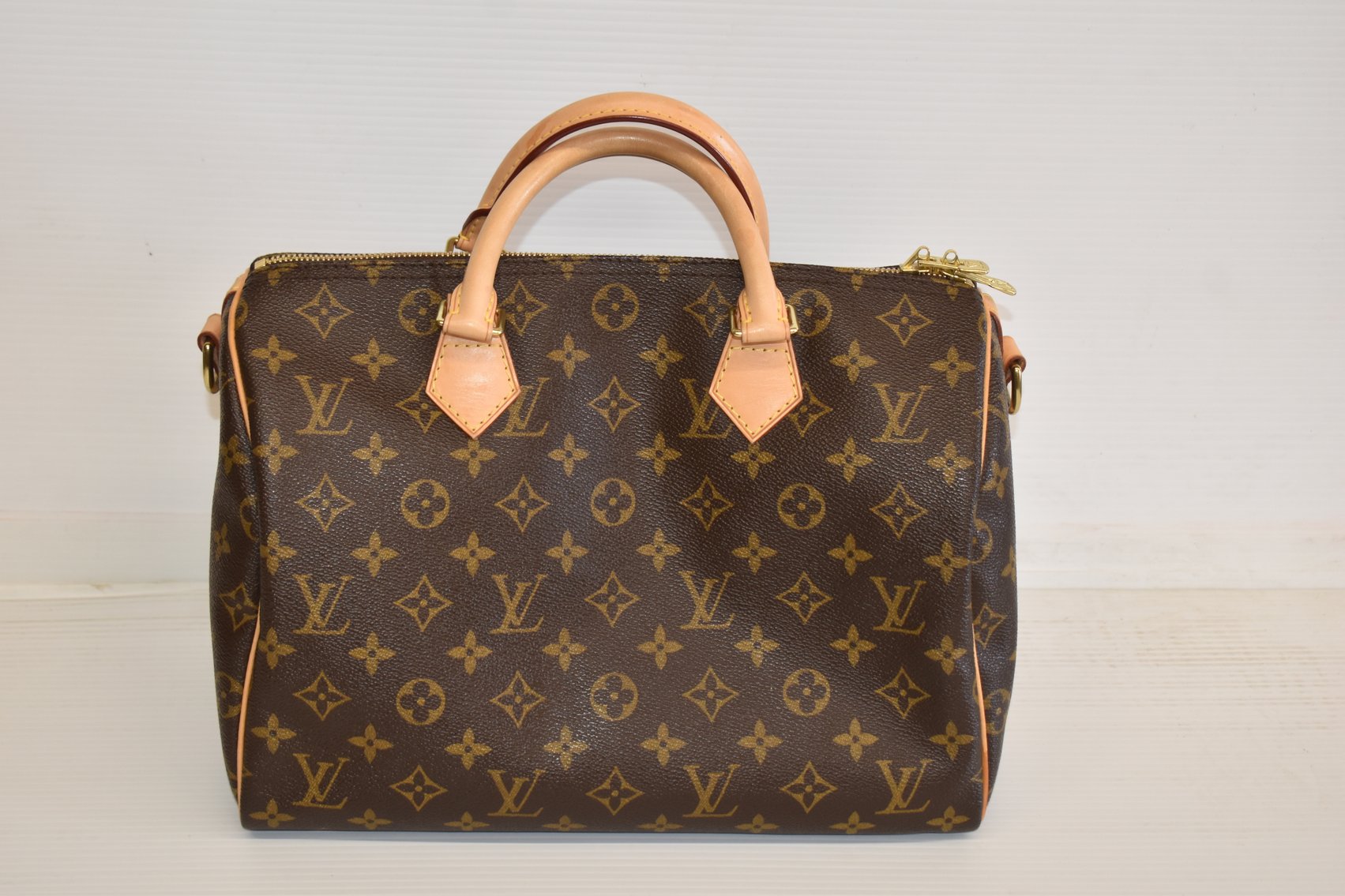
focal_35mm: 69
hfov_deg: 29.2
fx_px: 2577
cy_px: 448
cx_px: 672
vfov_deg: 19.7
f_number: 5.6
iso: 720
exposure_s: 1/80
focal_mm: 46
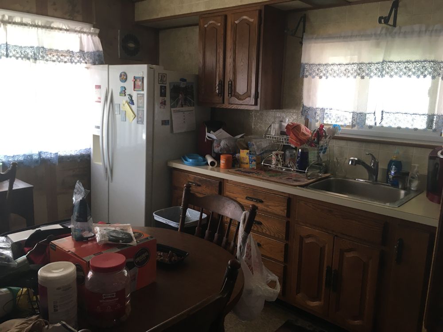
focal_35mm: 29
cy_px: 166
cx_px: 222
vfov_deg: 48.2
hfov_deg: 61.7
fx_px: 371
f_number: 2.2
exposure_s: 1/30
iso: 64
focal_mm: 4.15
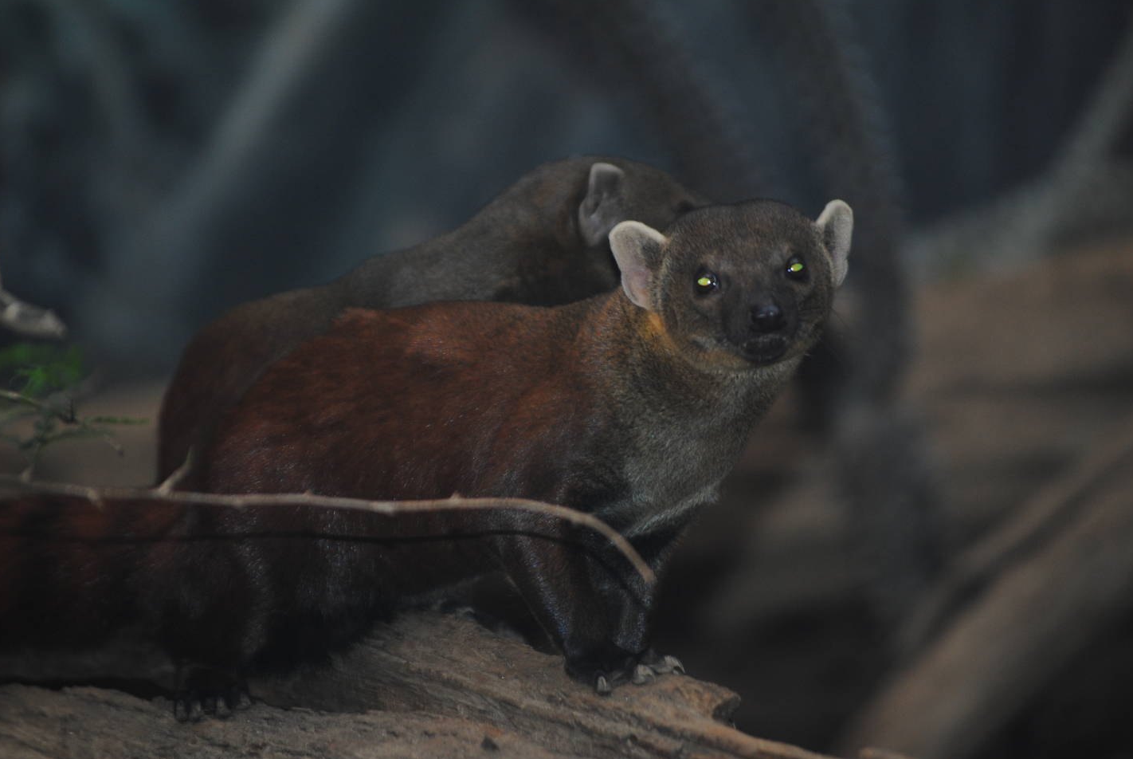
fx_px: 8508
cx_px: 543
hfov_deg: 7.6
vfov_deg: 5.1
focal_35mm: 270
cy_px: 354
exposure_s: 1/60
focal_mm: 160
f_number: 5.3
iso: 200
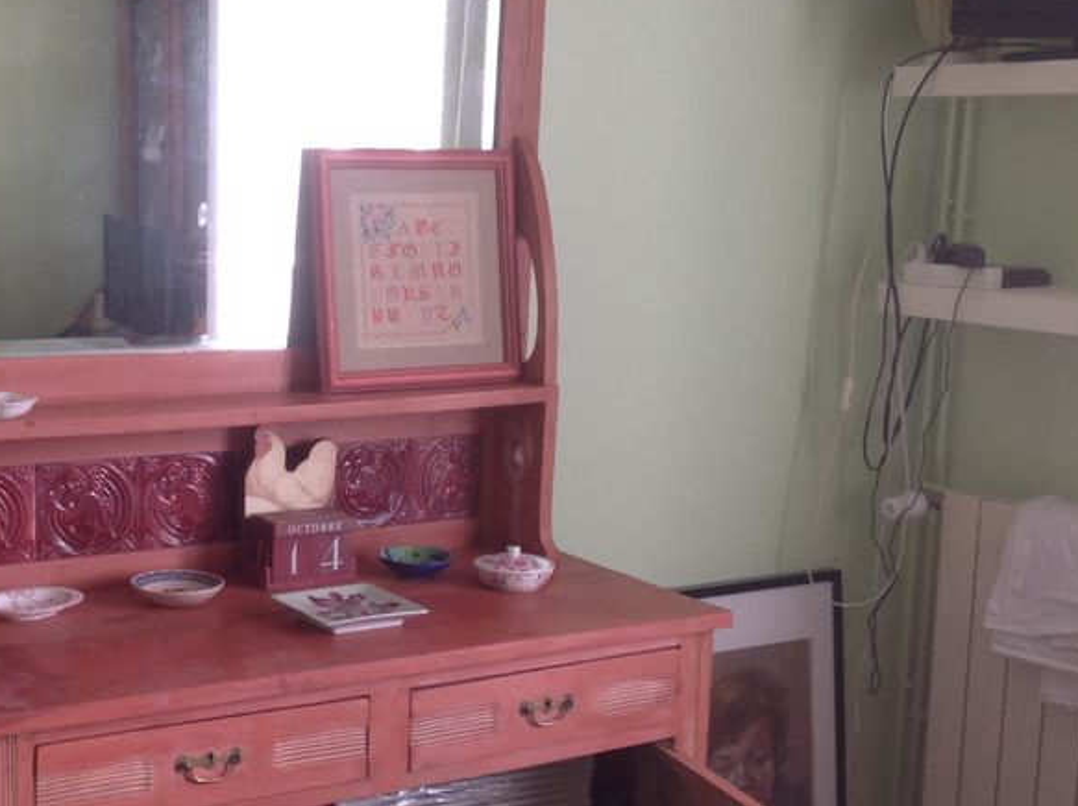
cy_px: 491
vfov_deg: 24.3
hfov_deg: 32.0
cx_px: 368
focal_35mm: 60
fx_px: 1867
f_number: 2.4
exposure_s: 1/15
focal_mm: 4.28
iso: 80
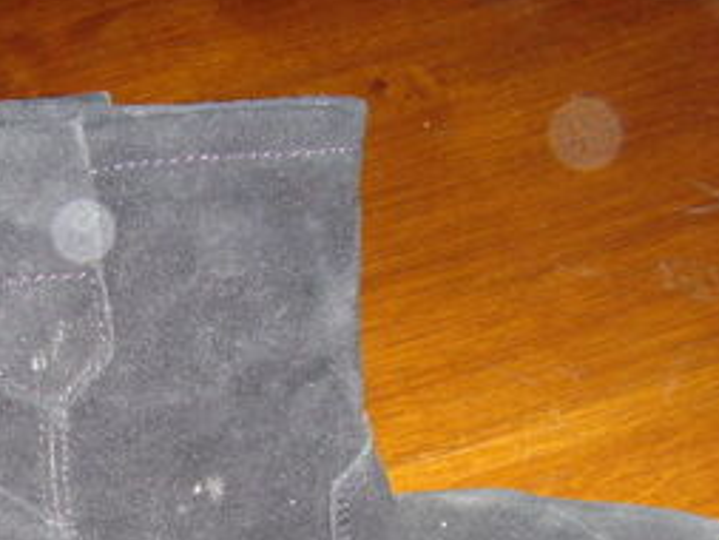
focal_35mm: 74
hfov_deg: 26.0
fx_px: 1538
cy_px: 443
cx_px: 173
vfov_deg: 19.7
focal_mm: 6.6
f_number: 3.5
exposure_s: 1/45
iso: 200
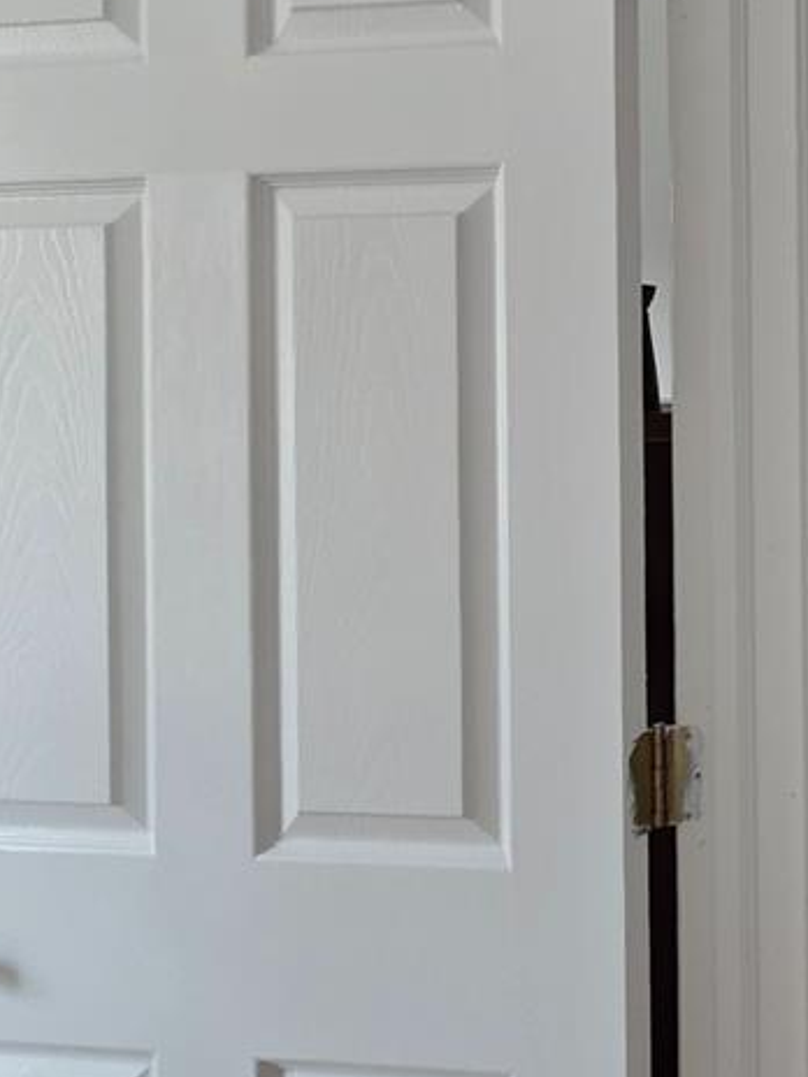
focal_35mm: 42
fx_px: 1307
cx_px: 1269
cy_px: 367
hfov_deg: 24.7
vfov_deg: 44.2
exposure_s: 1/120
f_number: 1.9
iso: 200
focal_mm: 2.2
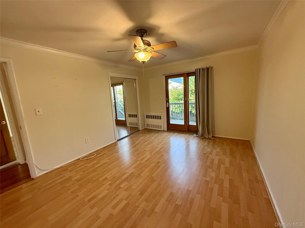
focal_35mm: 14
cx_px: 152
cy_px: 114
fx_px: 123
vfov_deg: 85.7
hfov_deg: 102.1
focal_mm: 2.22
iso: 400
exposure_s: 1/120
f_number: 2.2
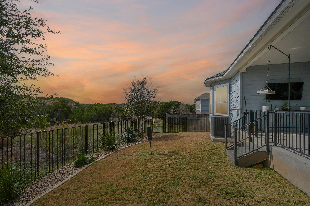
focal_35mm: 15
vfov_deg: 77.3
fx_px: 129
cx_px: 155
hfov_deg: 100.4
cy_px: 103
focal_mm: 10
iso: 400
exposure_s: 1/2500
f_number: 8
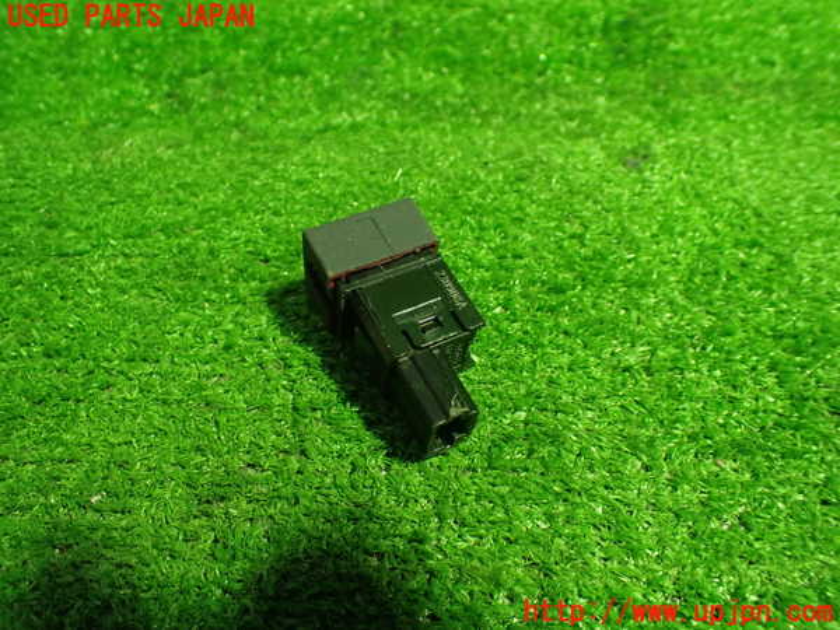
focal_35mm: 30
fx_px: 728
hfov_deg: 60.0
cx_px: 420
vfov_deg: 46.8
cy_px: 315
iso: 800
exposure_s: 1/80
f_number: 2.3
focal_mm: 5.4
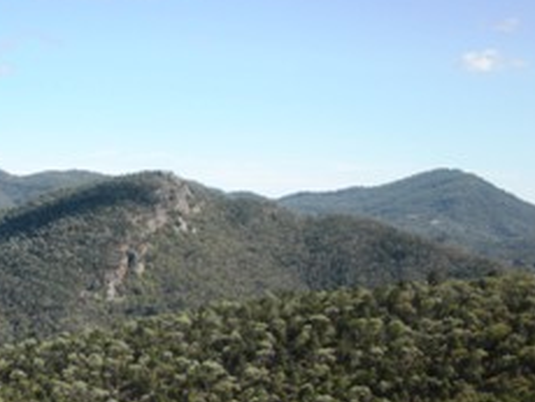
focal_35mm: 82
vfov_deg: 17.9
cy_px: 306
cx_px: 35
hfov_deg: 23.1
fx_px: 1269
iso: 64
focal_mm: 6.3
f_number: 3.5
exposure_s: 1/579
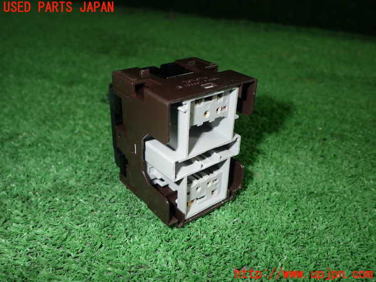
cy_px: 141
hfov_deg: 60.0
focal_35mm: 30
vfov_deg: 46.8
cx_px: 188
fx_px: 326
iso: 200
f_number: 6.3
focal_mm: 5.4
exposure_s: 1/30
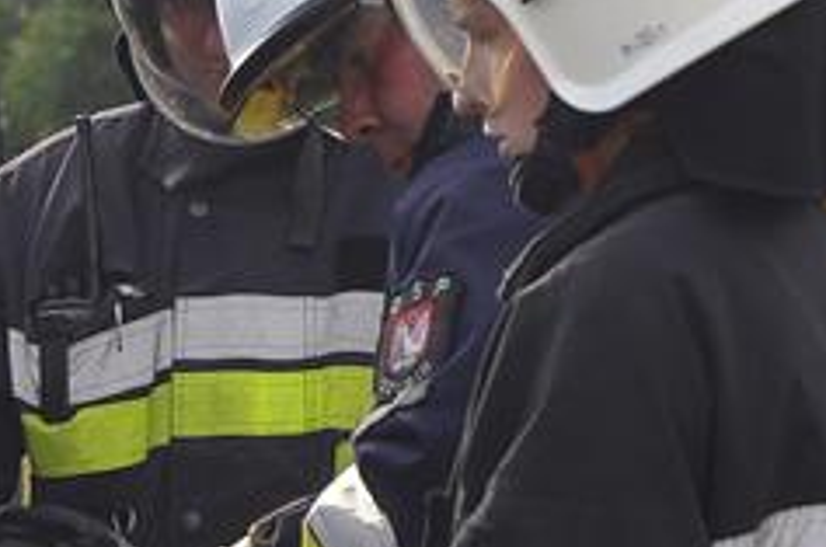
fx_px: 8633
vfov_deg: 3.6
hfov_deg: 5.5
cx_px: 220
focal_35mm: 377
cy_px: 361
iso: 400
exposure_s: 1/640
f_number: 6.3
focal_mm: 70
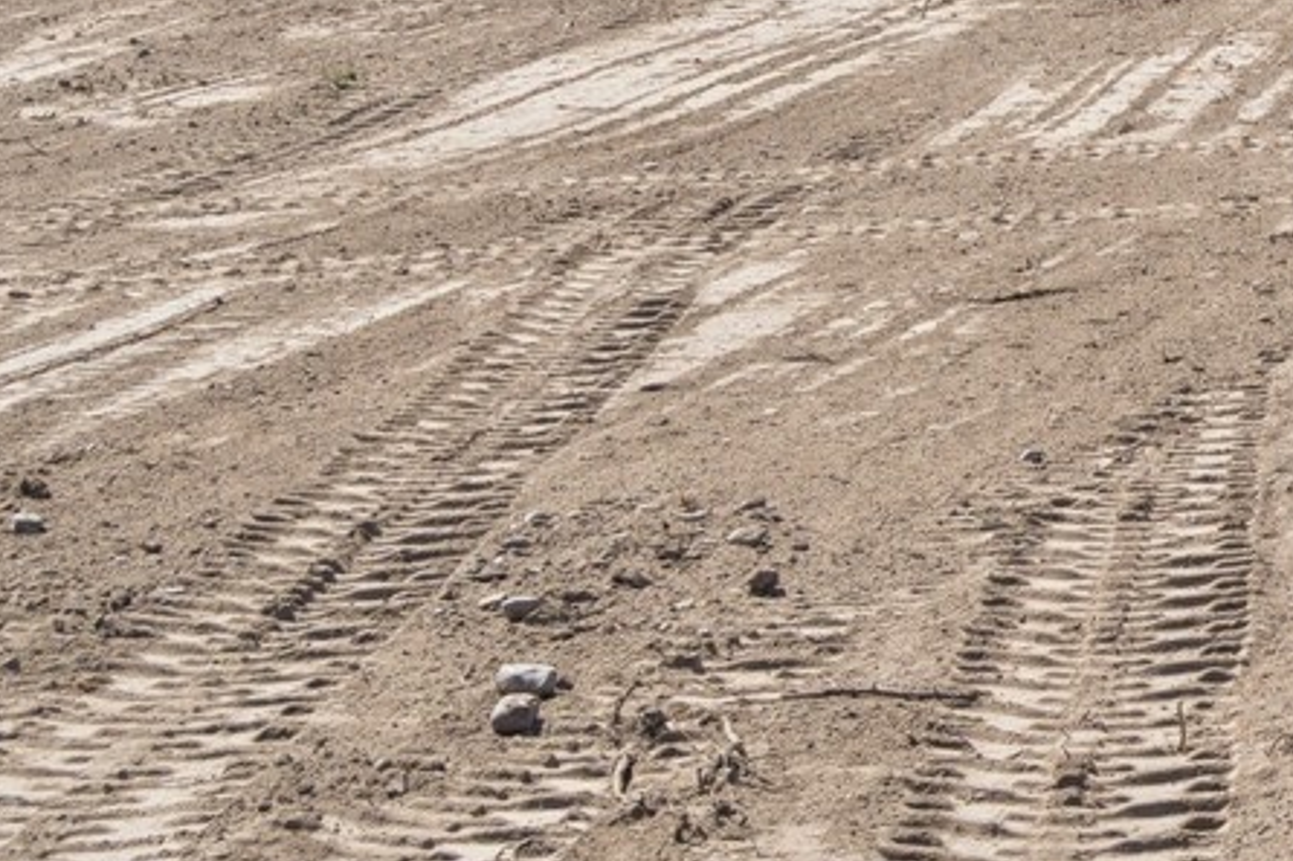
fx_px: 5026
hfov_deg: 14.0
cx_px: 1745
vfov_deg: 9.5
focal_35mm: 140
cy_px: -484
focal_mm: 26
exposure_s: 1/640
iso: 100
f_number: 6.3
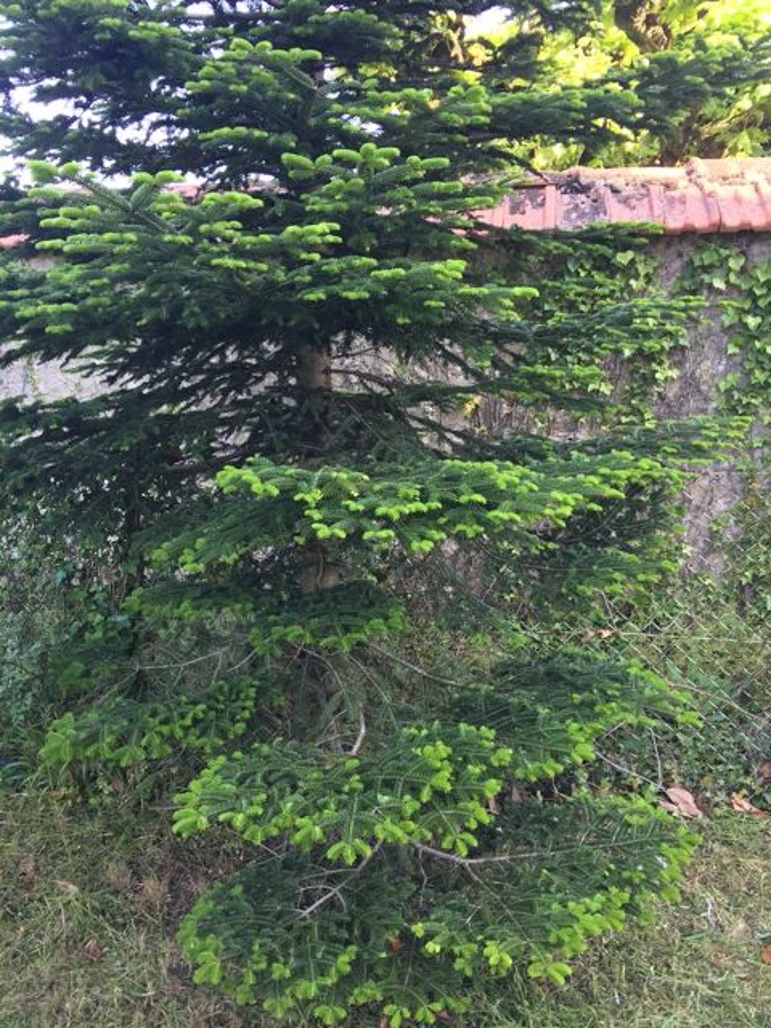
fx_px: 861
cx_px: 386
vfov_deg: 61.7
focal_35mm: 29
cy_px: 514
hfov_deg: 48.2
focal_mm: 4.15
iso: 50
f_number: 2.2
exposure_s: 1/100
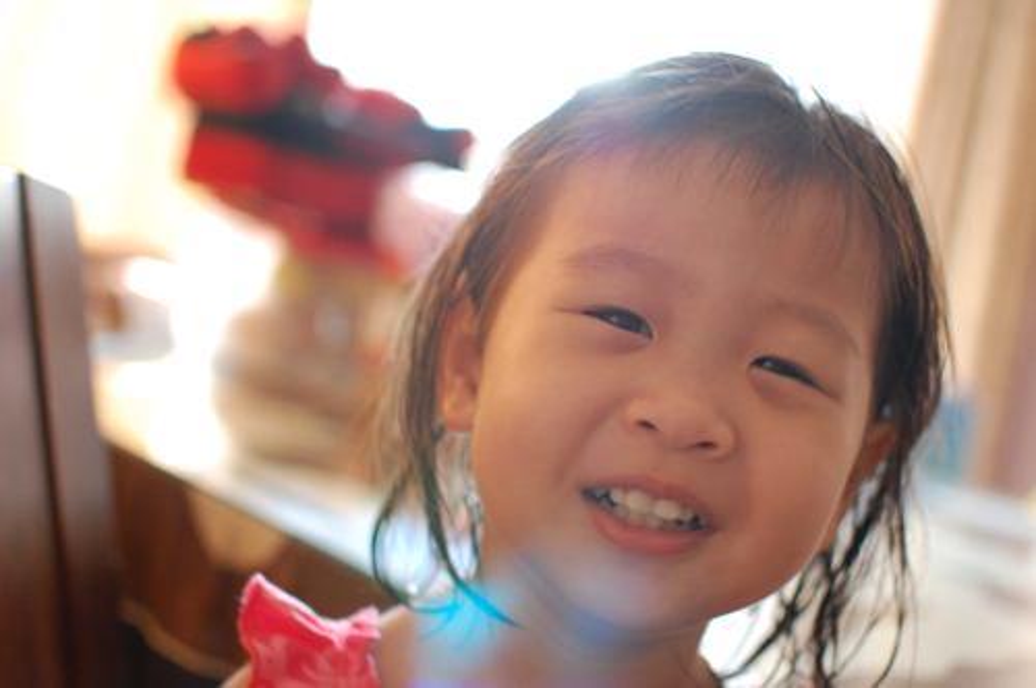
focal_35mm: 52
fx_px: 1509
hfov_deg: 37.9
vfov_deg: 25.7
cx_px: 518
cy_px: 344
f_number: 2.5
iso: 800
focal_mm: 35
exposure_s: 1/25
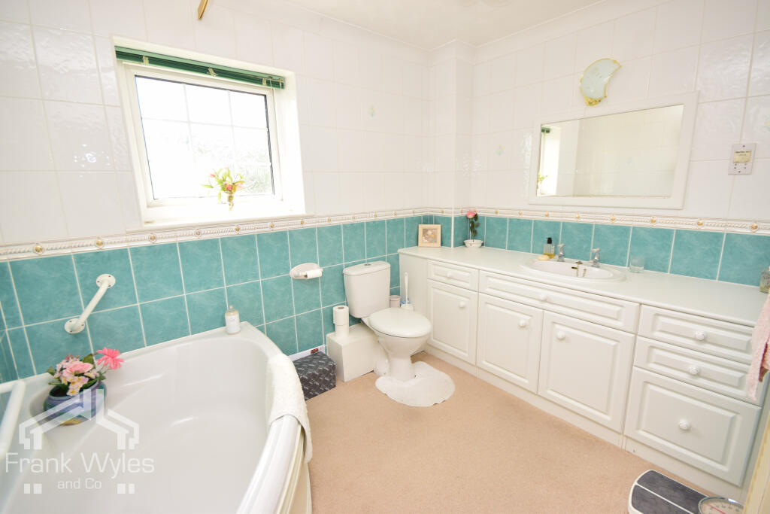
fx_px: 321
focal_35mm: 15
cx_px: 385
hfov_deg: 100.4
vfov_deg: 77.3
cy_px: 257
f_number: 9
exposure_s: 1/60
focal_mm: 10
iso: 400
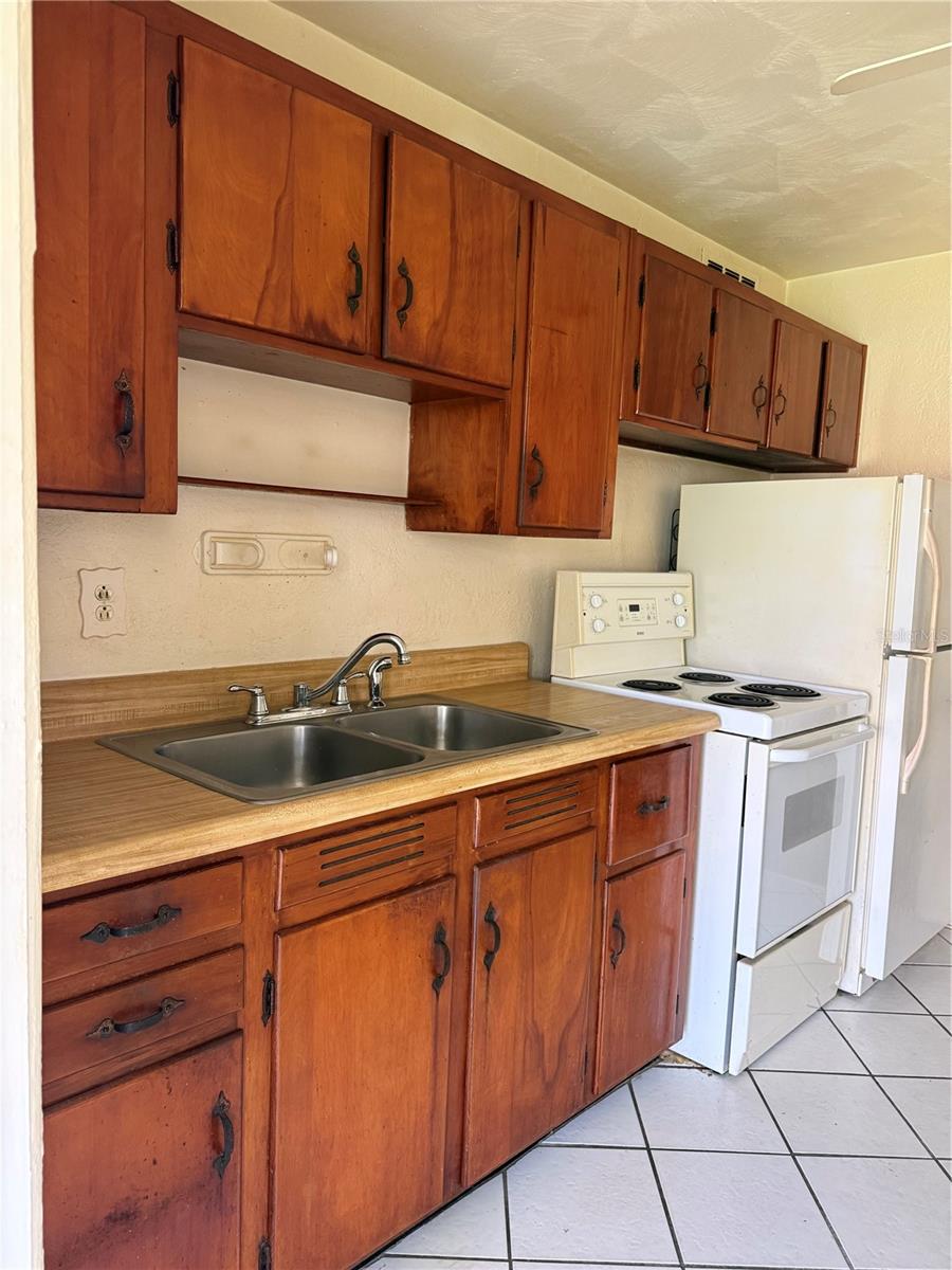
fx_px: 880
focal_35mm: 24
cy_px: 635
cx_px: 476
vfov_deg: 71.6
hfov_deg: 56.8
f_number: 1.78
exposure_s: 1/60
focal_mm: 6.76
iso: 320
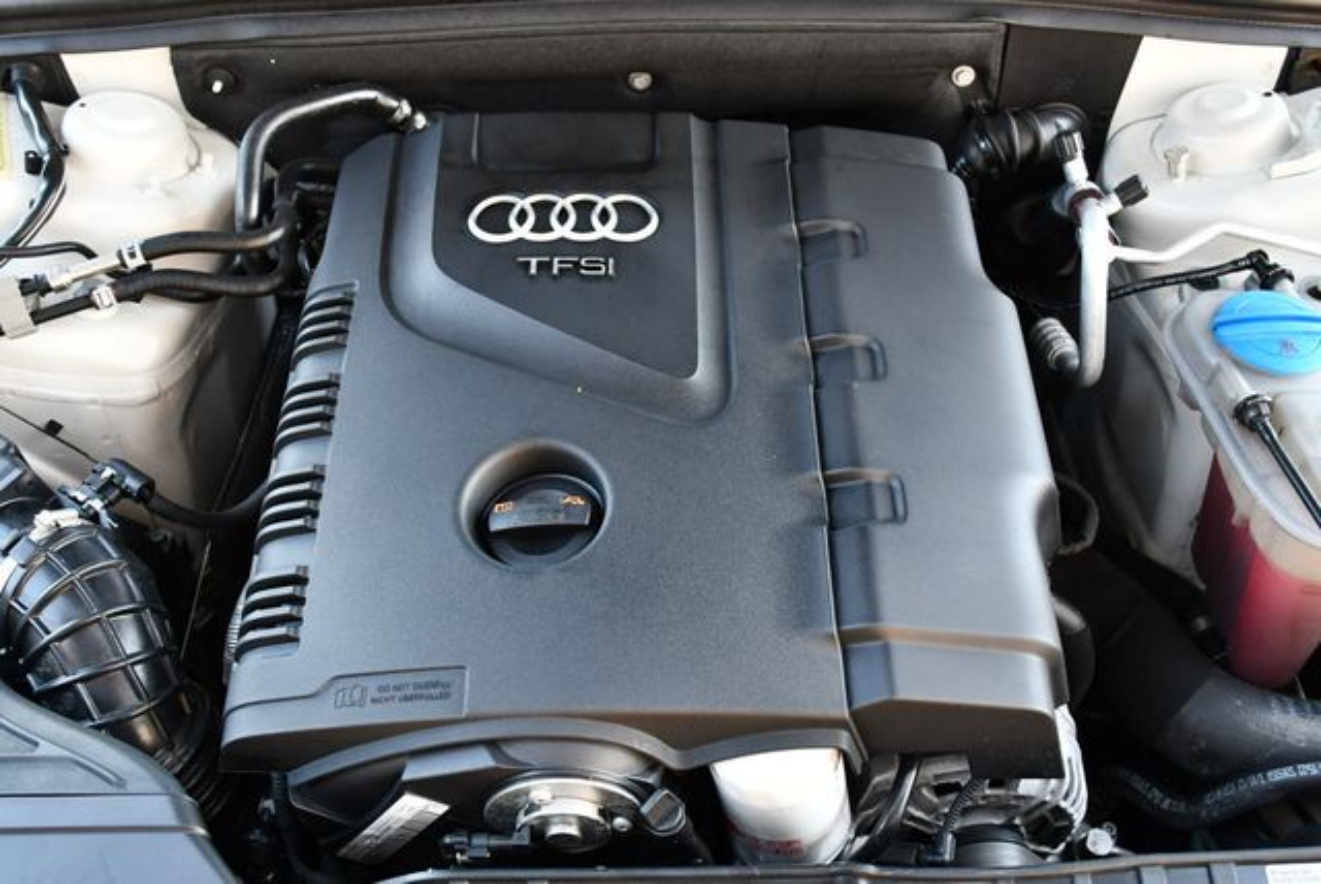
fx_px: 1322
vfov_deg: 36.9
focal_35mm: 36
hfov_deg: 53.1
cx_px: 660
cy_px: 442
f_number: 3.5
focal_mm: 18
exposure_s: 1/160
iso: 800
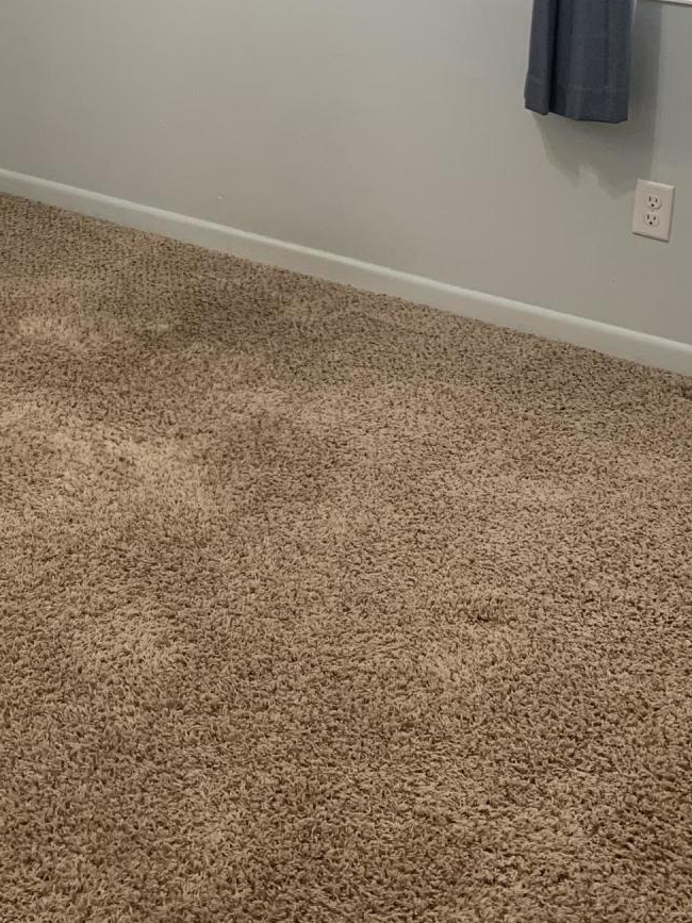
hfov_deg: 23.6
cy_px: -33
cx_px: 45
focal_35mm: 60
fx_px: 1600
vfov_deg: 29.7
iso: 64
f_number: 1.8
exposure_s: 1/120
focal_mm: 4.25
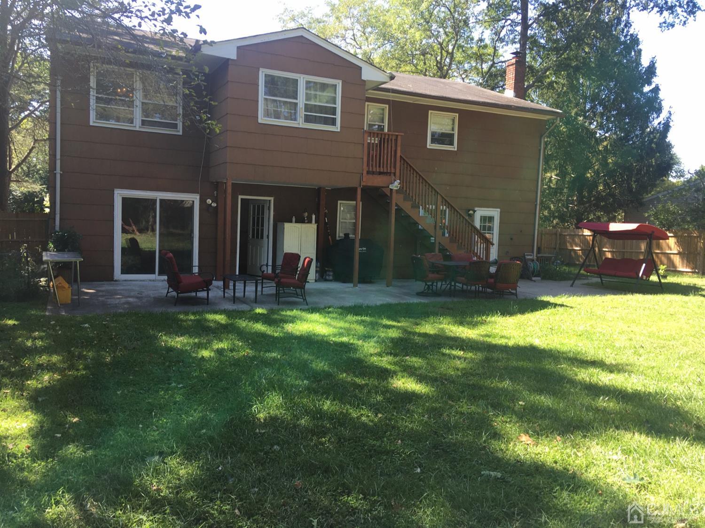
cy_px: 264
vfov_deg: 48.2
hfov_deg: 61.7
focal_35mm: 29
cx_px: 352
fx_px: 590
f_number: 2.2
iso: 25
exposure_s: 1/170
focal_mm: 4.15
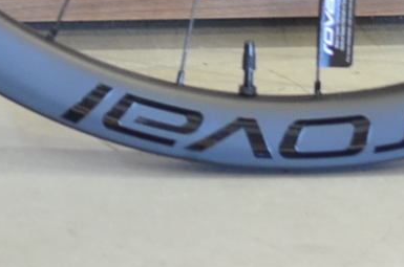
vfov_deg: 4.0
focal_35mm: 336
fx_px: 3765
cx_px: -345
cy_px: -432
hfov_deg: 6.0
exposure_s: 1/40
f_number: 3.2
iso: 400
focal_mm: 35
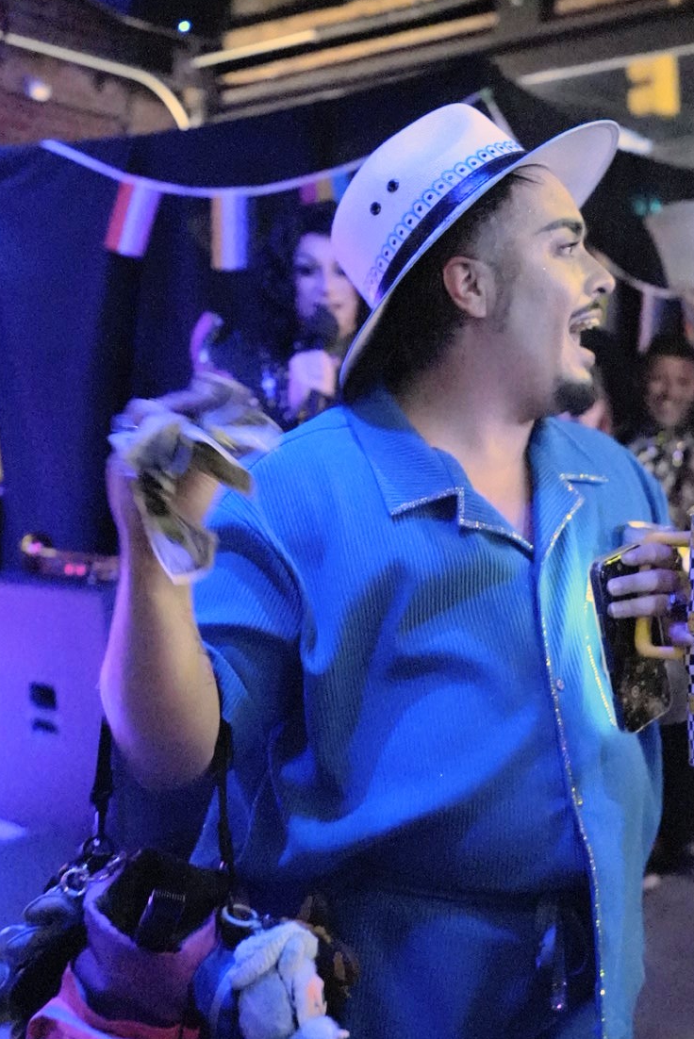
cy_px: 673
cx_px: 455
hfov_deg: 30.4
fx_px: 1271
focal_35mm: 44
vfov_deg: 44.0
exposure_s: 1/100
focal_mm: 20
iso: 20000
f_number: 1.8
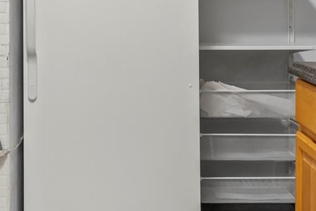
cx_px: 136
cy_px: 4
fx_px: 544
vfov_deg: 21.2
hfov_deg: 32.3
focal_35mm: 62
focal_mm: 15
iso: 800
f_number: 8
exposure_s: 1/5
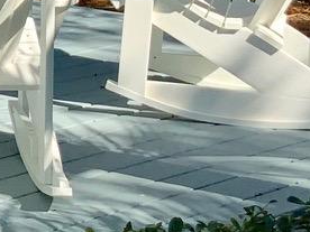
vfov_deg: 6.8
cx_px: -243
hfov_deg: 8.9
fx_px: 1899
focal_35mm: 212
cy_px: -228
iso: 16
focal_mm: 3
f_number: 1.8
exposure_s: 1/1279
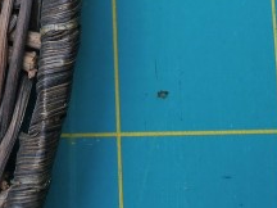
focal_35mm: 98
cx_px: -82
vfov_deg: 14.2
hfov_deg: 18.6
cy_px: -95
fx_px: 784
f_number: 3.6
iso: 125
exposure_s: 1/25
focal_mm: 5.93
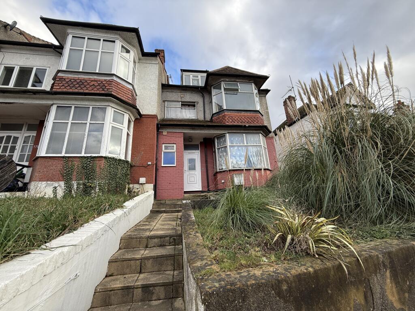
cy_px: 156
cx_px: 208
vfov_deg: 85.7
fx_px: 168
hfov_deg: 102.1
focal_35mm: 14
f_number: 2.2
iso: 50
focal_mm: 2.22
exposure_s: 1/257
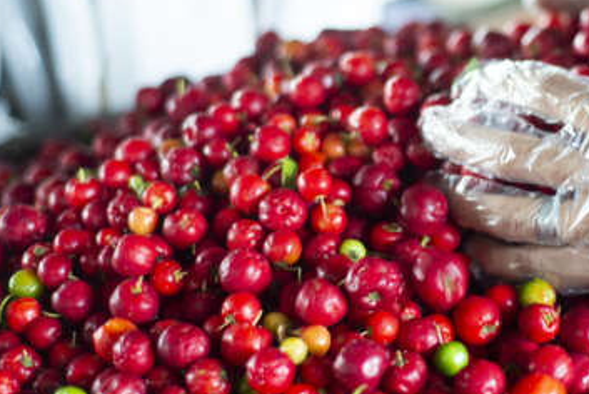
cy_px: 126
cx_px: 482
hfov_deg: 23.5
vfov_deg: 16.1
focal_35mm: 85
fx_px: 1392
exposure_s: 1/100
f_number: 2.2
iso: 500
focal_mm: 50
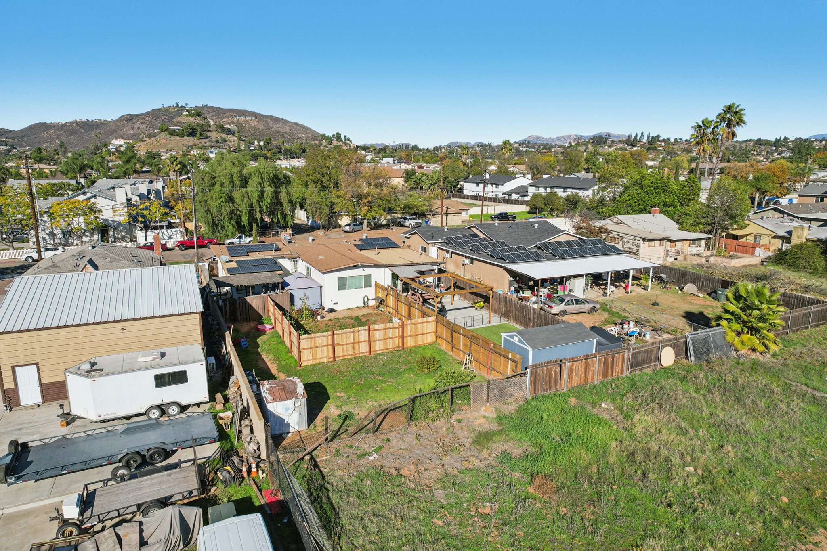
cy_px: 276
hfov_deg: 78.6
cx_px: 414
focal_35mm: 22
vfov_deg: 57.2
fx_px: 505
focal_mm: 8.4
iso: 140
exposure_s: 1/4000
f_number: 2.8
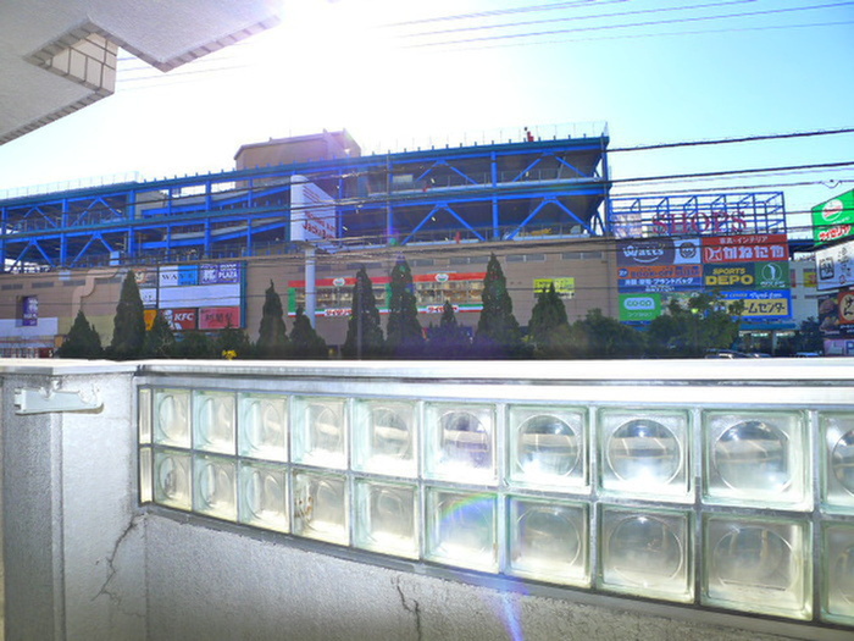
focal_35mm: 24
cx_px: 427
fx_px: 592
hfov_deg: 71.6
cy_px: 320
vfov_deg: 56.8
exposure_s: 1/500
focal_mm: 5.1
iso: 400
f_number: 4
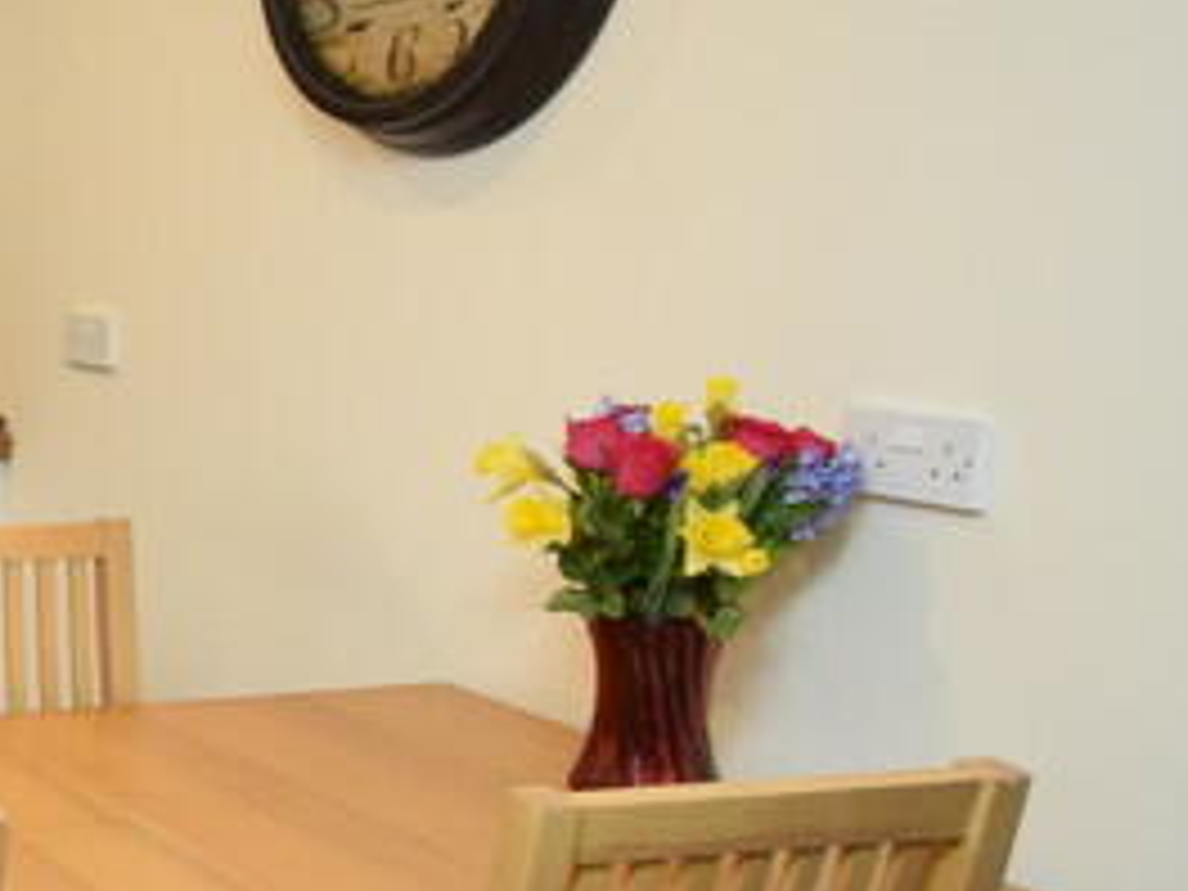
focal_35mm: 56
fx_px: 1922
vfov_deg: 26.0
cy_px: 565
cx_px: -878
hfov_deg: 22.5
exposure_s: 1/60
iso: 1100
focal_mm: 10
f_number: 4.5
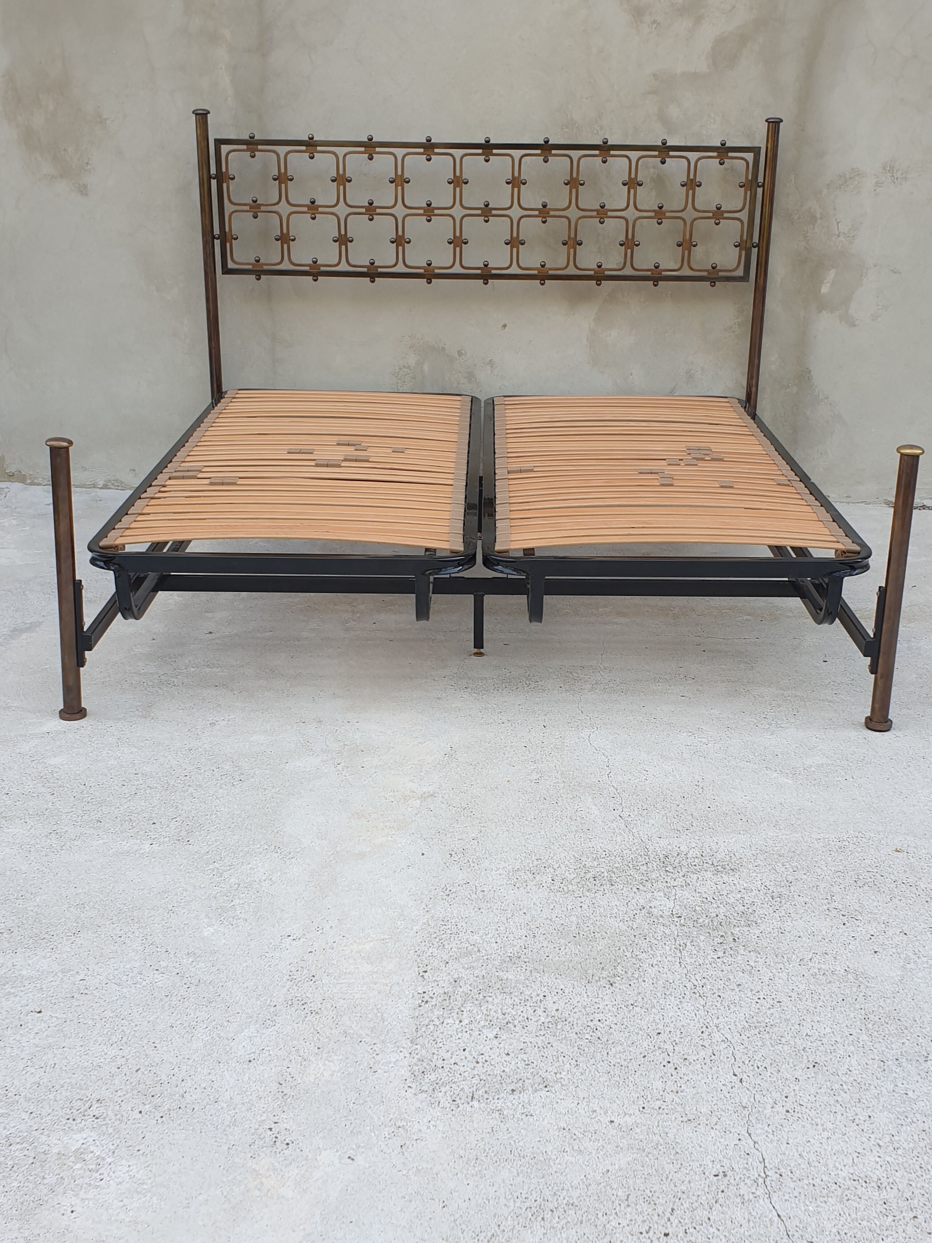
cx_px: 466
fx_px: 933
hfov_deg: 53.1
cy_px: 622
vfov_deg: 67.3
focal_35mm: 26
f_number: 2.4
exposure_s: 1/211
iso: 50
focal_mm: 4.3
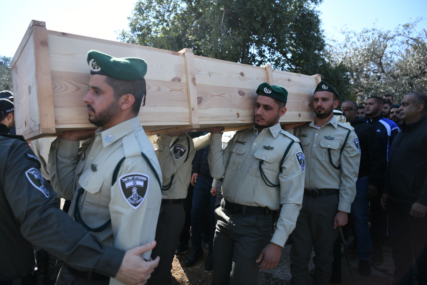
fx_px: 285
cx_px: 214
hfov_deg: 73.8
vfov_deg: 53.1
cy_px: 142
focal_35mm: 24
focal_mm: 24
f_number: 2.8
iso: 250
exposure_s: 1/1600
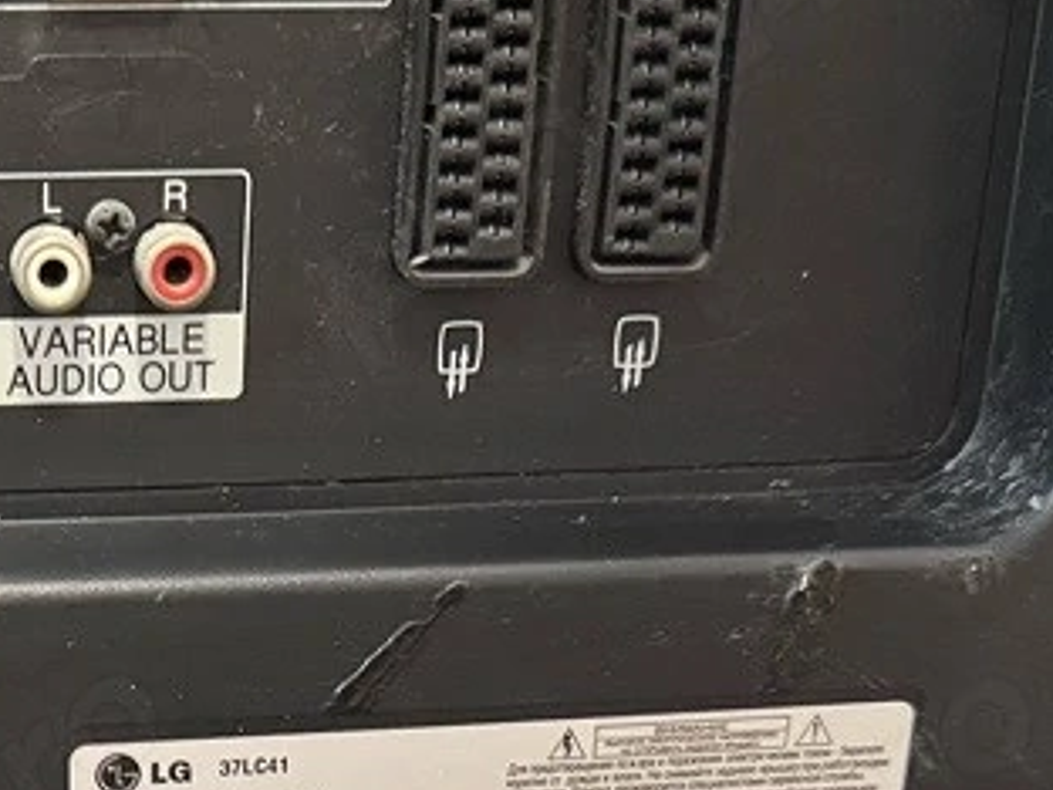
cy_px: 969
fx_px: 2342
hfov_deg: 24.3
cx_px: 20
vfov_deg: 18.1
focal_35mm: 77
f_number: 1.78
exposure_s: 1/36
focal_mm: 6.76
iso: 1000
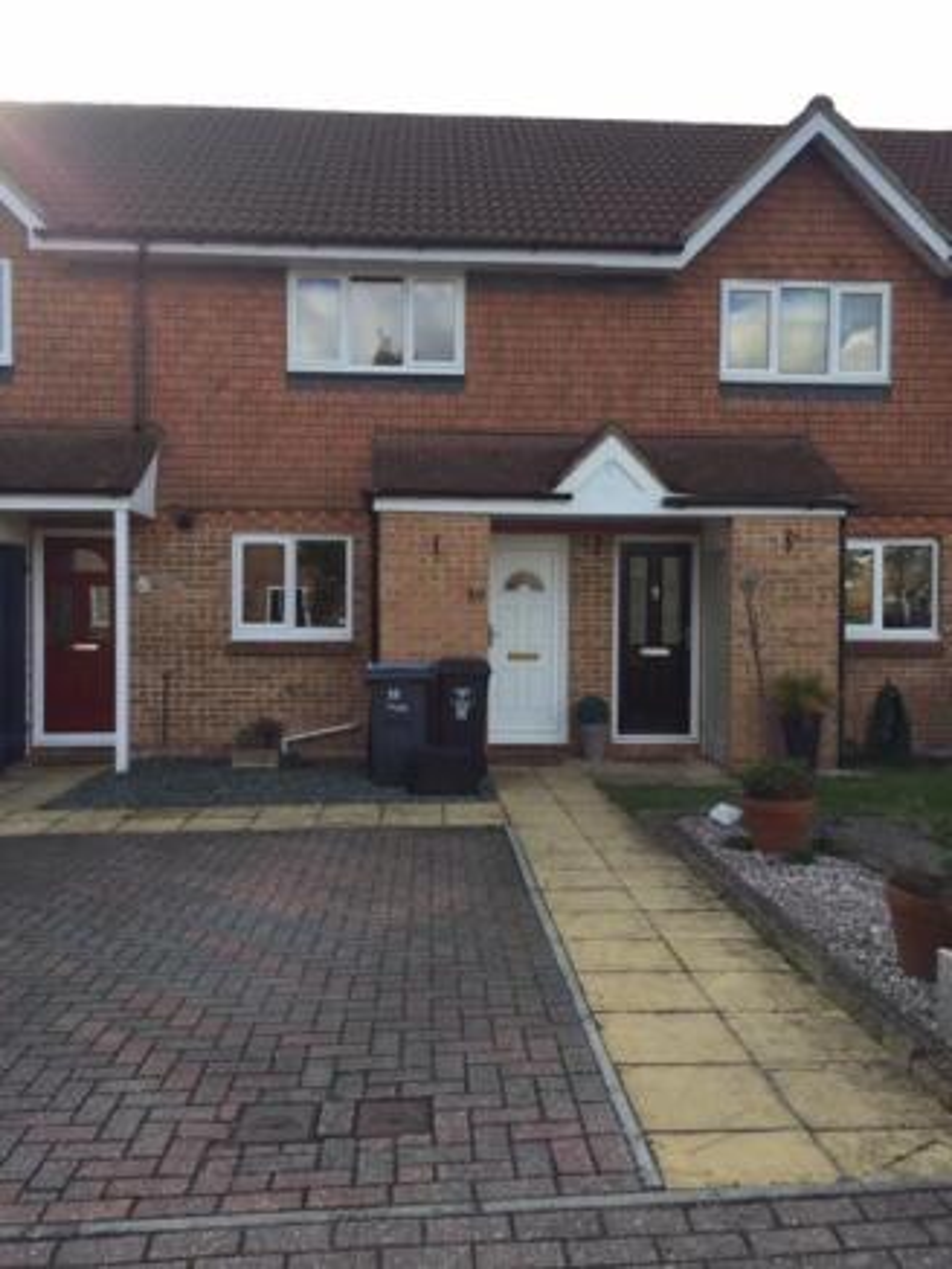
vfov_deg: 61.6
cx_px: 476
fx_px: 1063
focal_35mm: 29
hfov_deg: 48.2
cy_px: 634
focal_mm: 4.15
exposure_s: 1/534
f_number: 2.2
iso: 32
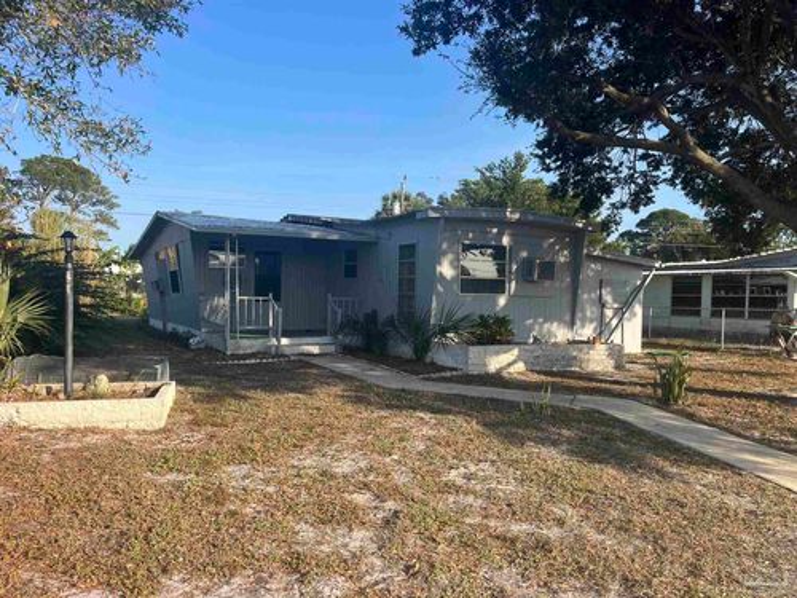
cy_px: 299
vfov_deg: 53.1
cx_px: 398
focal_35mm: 26
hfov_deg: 67.3
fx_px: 599
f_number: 1.6
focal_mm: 5.1
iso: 50
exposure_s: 1/1721
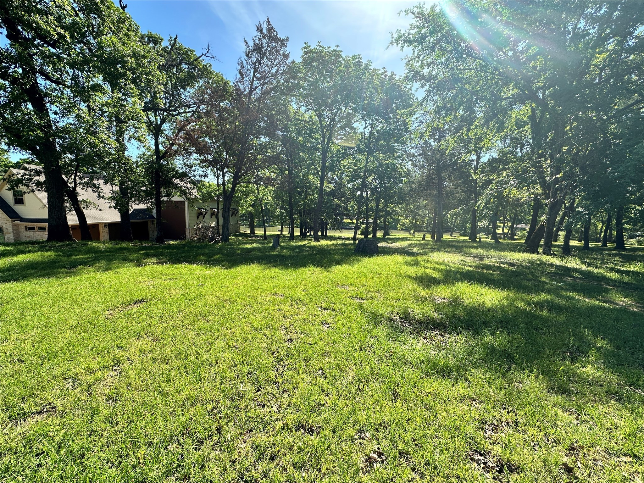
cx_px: 322
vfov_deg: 85.7
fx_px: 260
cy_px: 242
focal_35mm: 14
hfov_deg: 102.1
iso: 40
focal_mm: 2.22
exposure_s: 1/868
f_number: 2.2
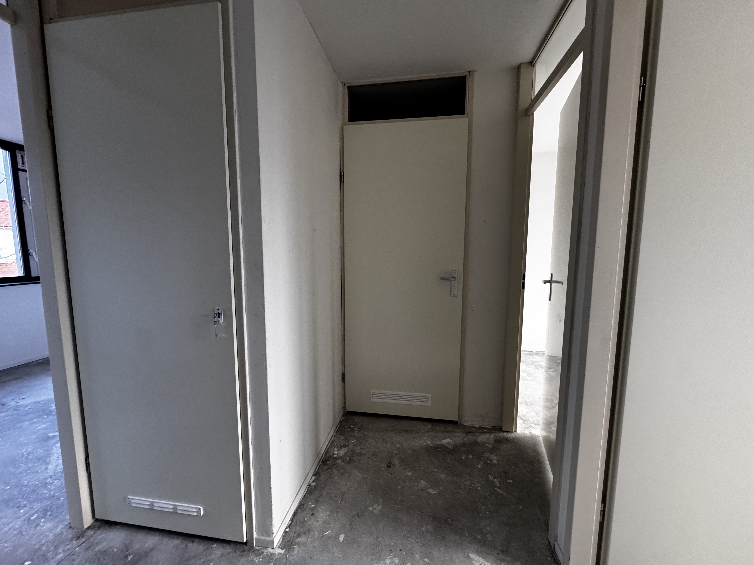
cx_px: 377
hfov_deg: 102.1
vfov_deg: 85.7
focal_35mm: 14
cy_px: 282
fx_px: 305
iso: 250
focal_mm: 2.22
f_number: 2.2
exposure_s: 1/99
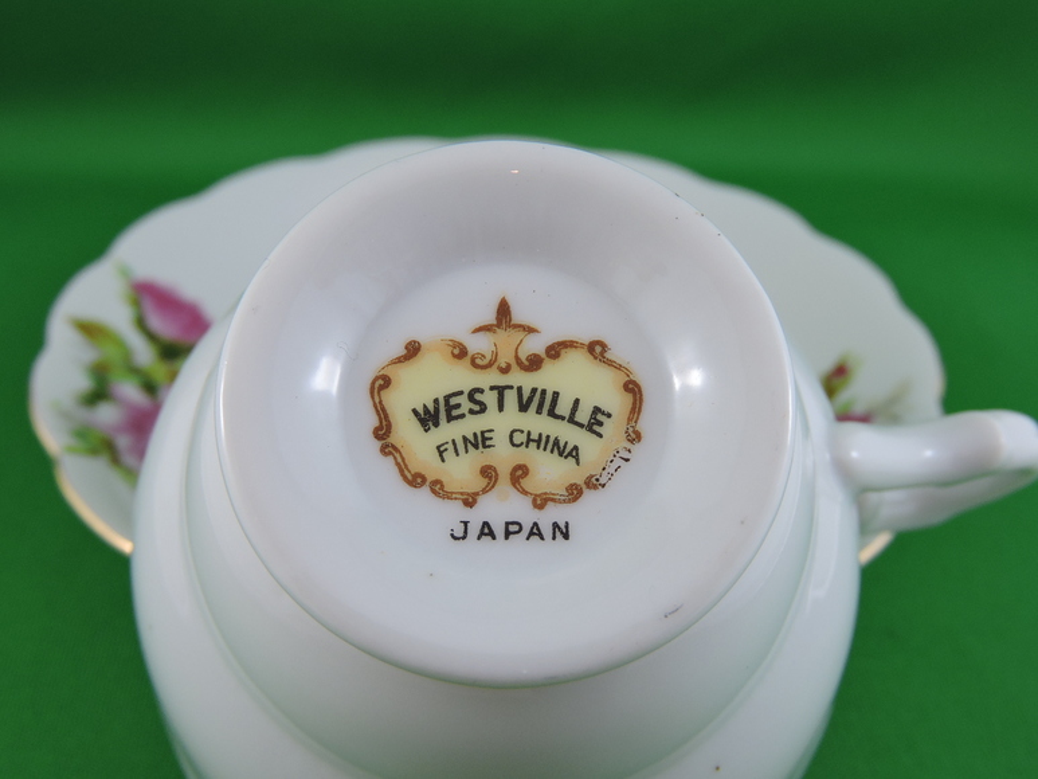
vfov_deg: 36.0
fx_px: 1200
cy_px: 390
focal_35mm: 40
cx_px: 519
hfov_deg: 46.8
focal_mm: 7.2
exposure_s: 1/60
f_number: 3.8
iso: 100
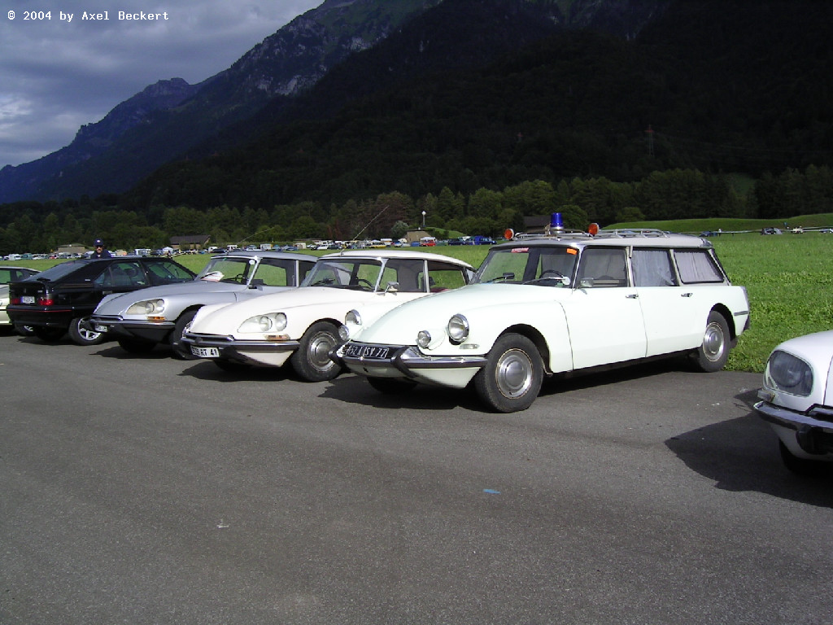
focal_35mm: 36
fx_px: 866
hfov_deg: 51.4
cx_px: 416
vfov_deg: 39.7
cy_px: 312
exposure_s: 1/741
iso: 50
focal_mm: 5.6
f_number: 4.8
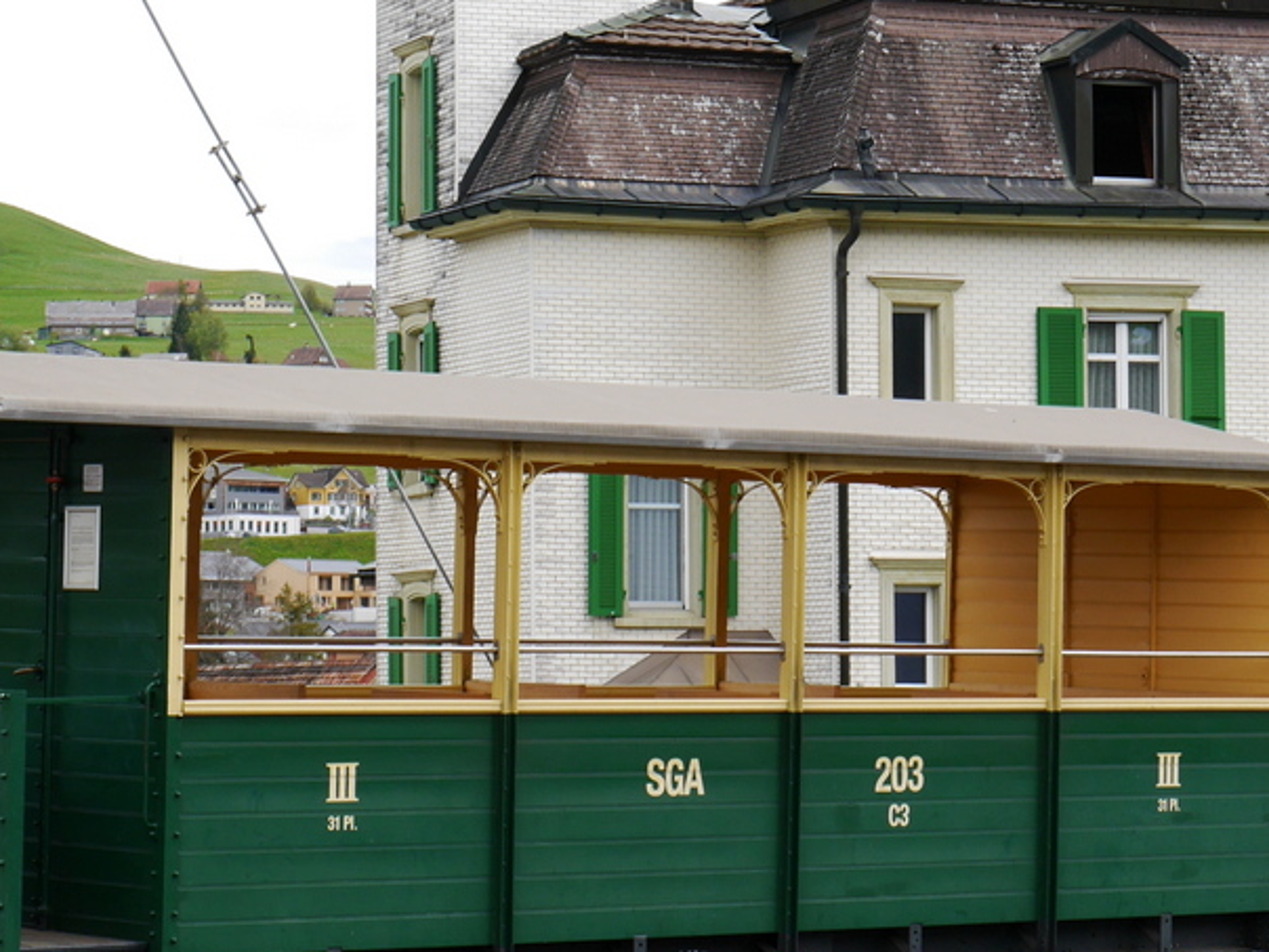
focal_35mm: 135
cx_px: 517
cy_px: 494
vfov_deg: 11.0
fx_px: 4949
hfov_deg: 14.6
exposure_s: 1/250
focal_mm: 34
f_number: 8
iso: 160
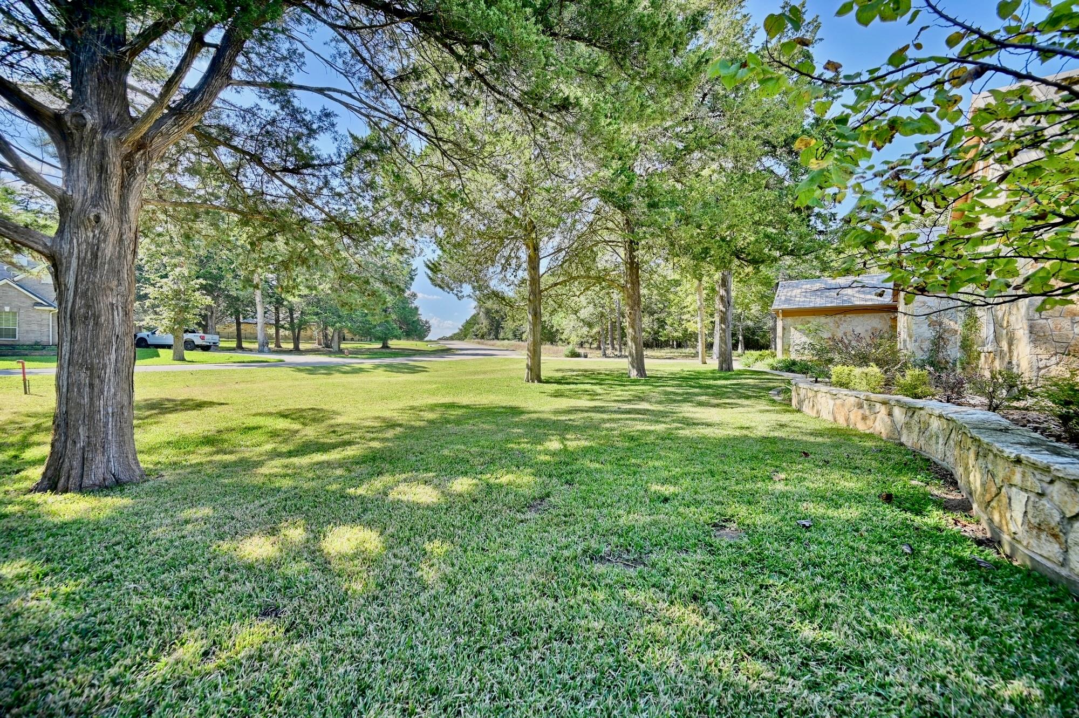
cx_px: 540
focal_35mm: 14
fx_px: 419
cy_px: 359
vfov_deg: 81.1
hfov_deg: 104.3
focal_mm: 14
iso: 100
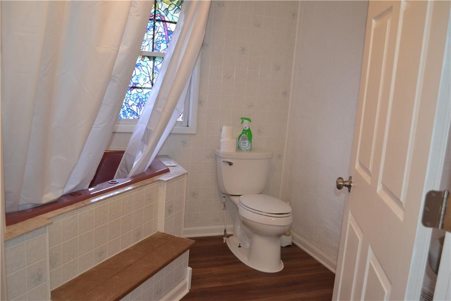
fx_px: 413
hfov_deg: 57.2
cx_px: 226
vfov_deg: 39.9
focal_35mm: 33
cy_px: 150
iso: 1100
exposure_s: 1/60
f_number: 3.8
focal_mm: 22
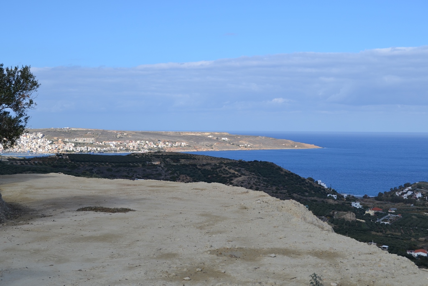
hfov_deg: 37.8
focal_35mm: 52
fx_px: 624
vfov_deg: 25.8
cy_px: 143
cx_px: 214
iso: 100
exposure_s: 1/250
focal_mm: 35
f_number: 8
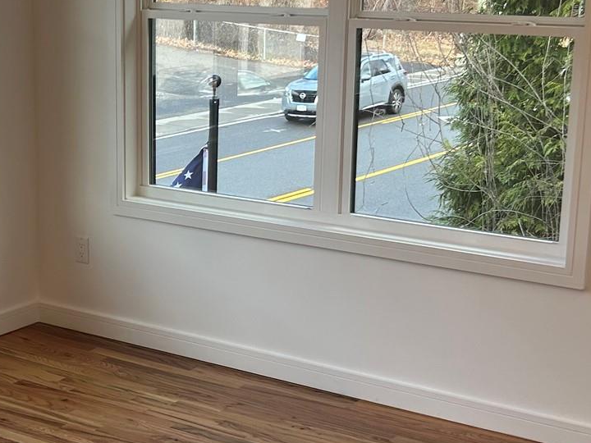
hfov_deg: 26.1
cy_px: 231
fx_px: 1263
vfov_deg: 19.9
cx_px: 172
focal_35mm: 74
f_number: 1.5
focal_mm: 5.7
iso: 50
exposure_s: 1/325
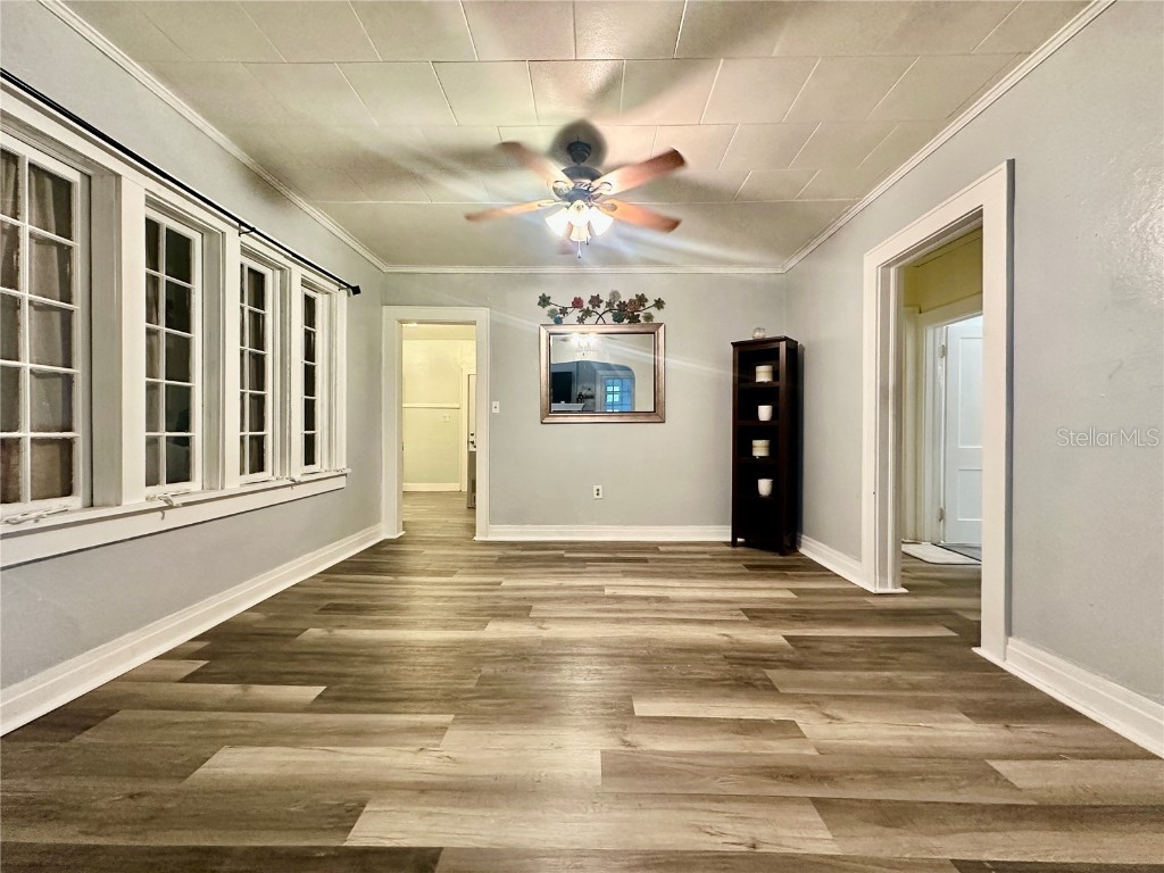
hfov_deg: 102.1
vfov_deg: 85.7
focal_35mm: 14
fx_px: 471
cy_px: 436
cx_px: 582
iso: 500
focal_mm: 2.22
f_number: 2.2
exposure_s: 1/60
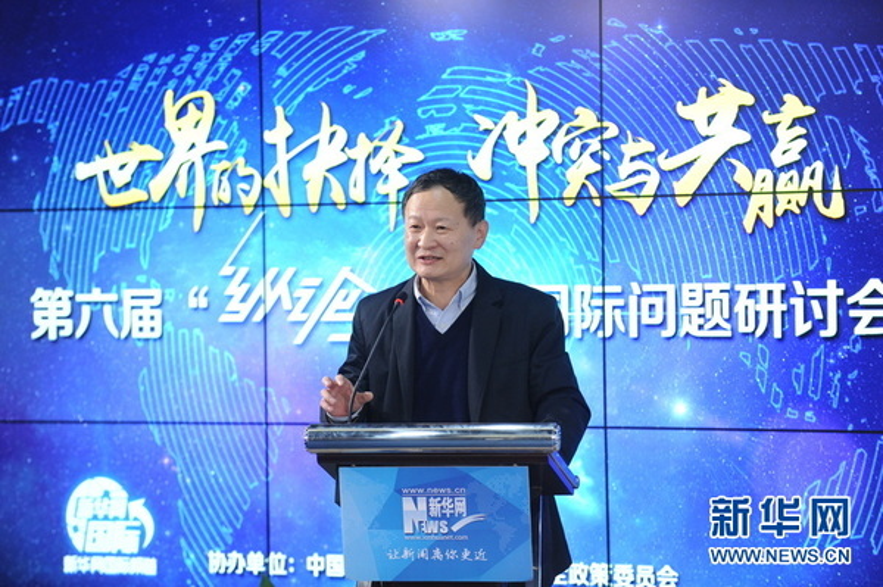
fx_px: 3676
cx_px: 442
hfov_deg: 13.7
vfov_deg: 9.1
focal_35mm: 150
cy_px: 294
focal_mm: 150
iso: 2000
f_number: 3.2
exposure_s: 1/200
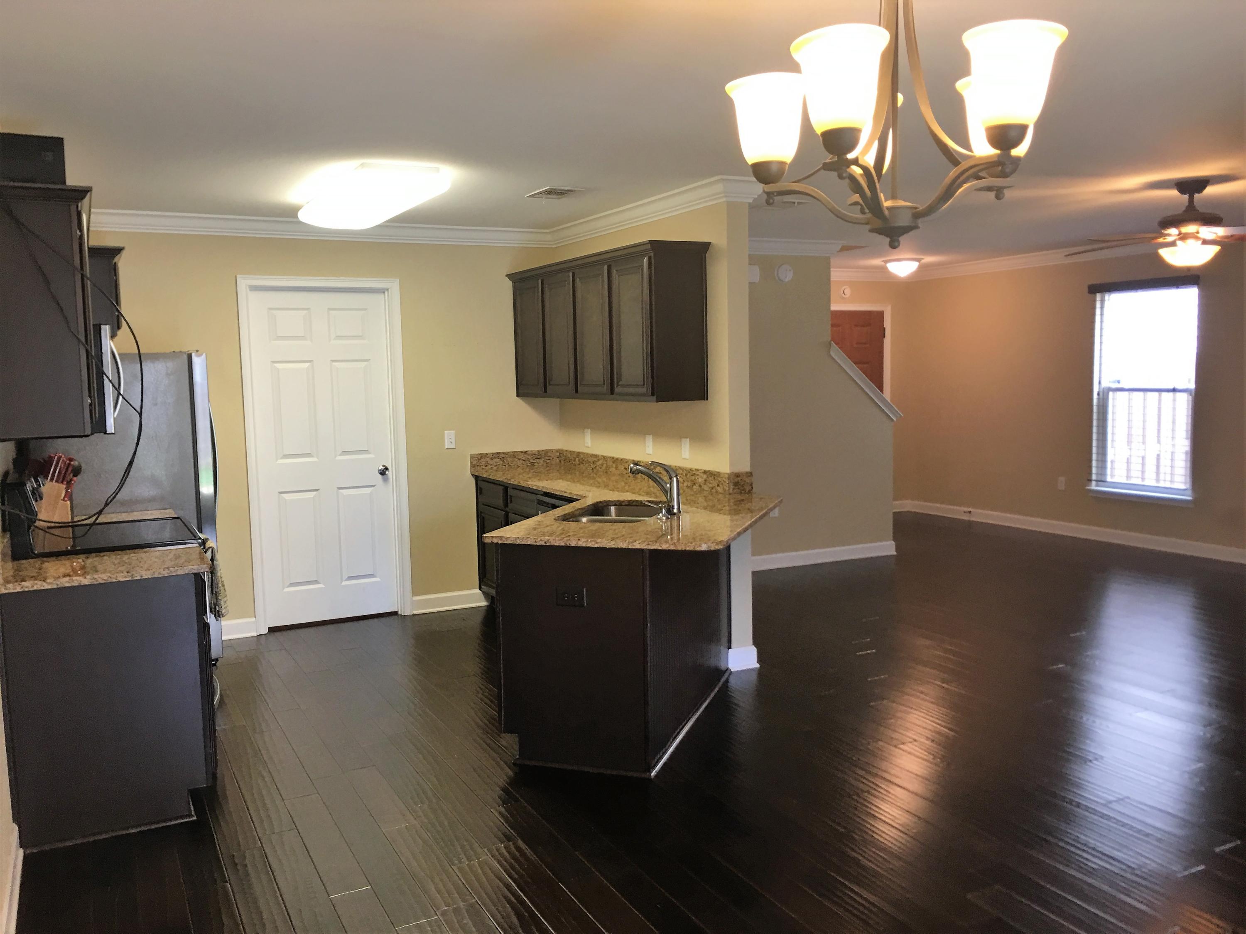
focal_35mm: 29
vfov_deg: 48.2
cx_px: 623
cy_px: 467
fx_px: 1044
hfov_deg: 61.7
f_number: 2.2
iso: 32
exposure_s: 1/15
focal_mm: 4.15
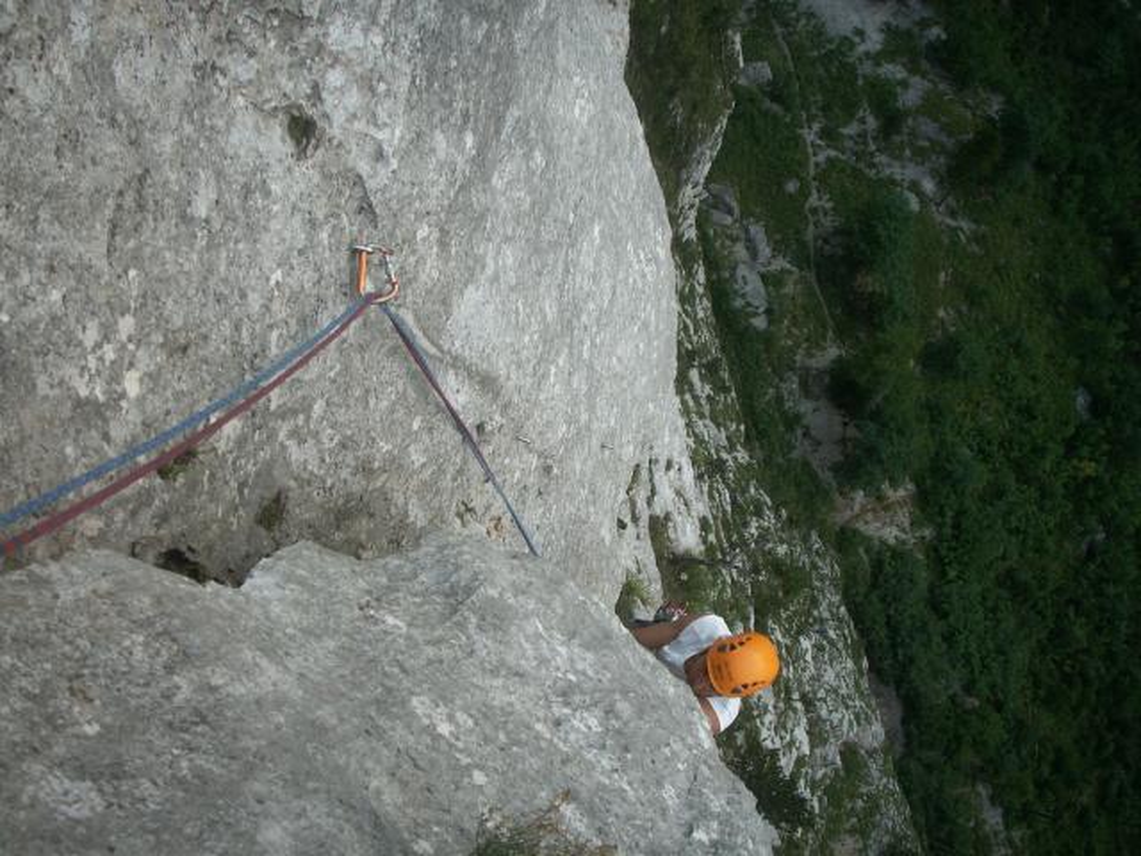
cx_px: 570
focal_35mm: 37
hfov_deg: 50.1
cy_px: 428
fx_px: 1220
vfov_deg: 38.7
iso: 50
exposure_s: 1/40
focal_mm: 7.7
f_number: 3.5
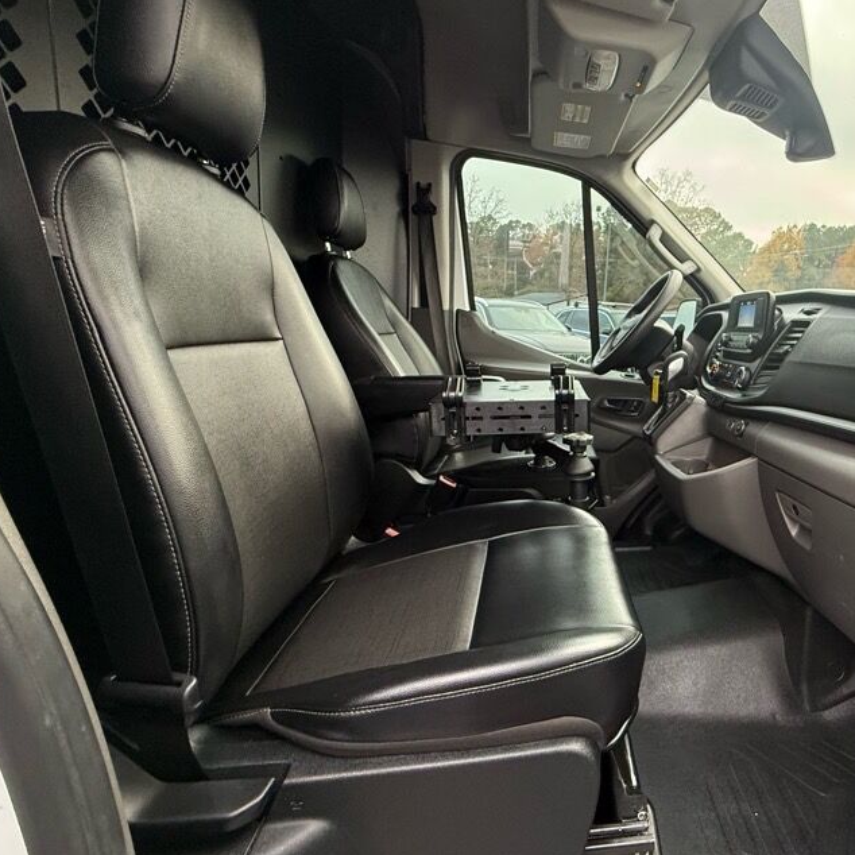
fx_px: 559
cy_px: 407
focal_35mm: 20
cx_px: 607
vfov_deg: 74.8
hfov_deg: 71.3
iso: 320
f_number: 2.2
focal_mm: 2.22
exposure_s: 1/99
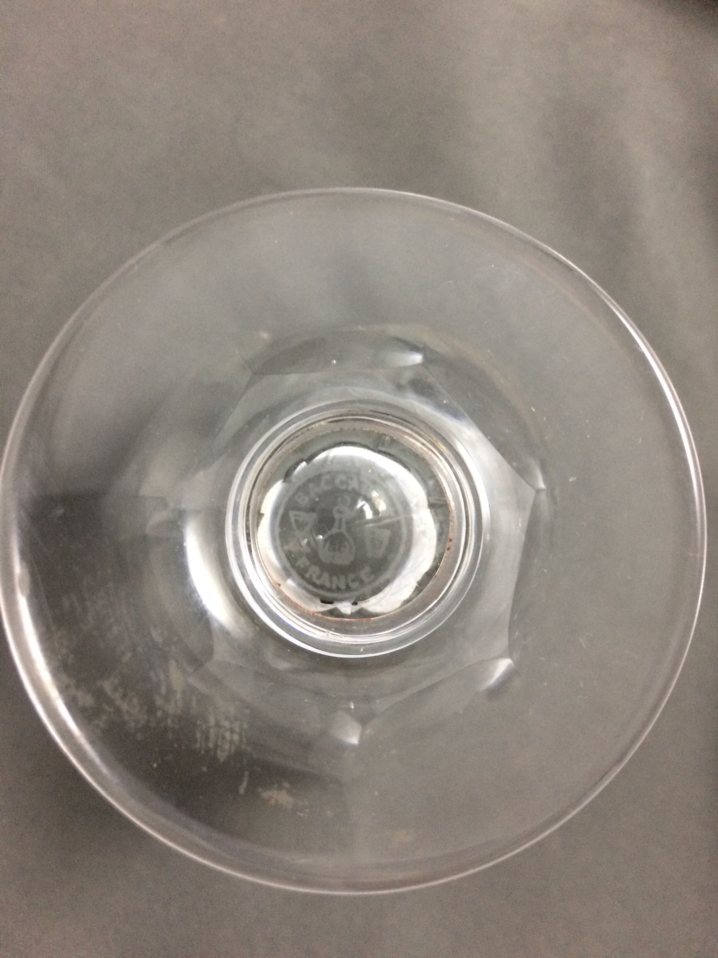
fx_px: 802
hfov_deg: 48.2
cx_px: 359
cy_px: 479
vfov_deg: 61.7
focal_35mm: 29
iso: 200
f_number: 2.2
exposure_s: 1/33
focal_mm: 4.15
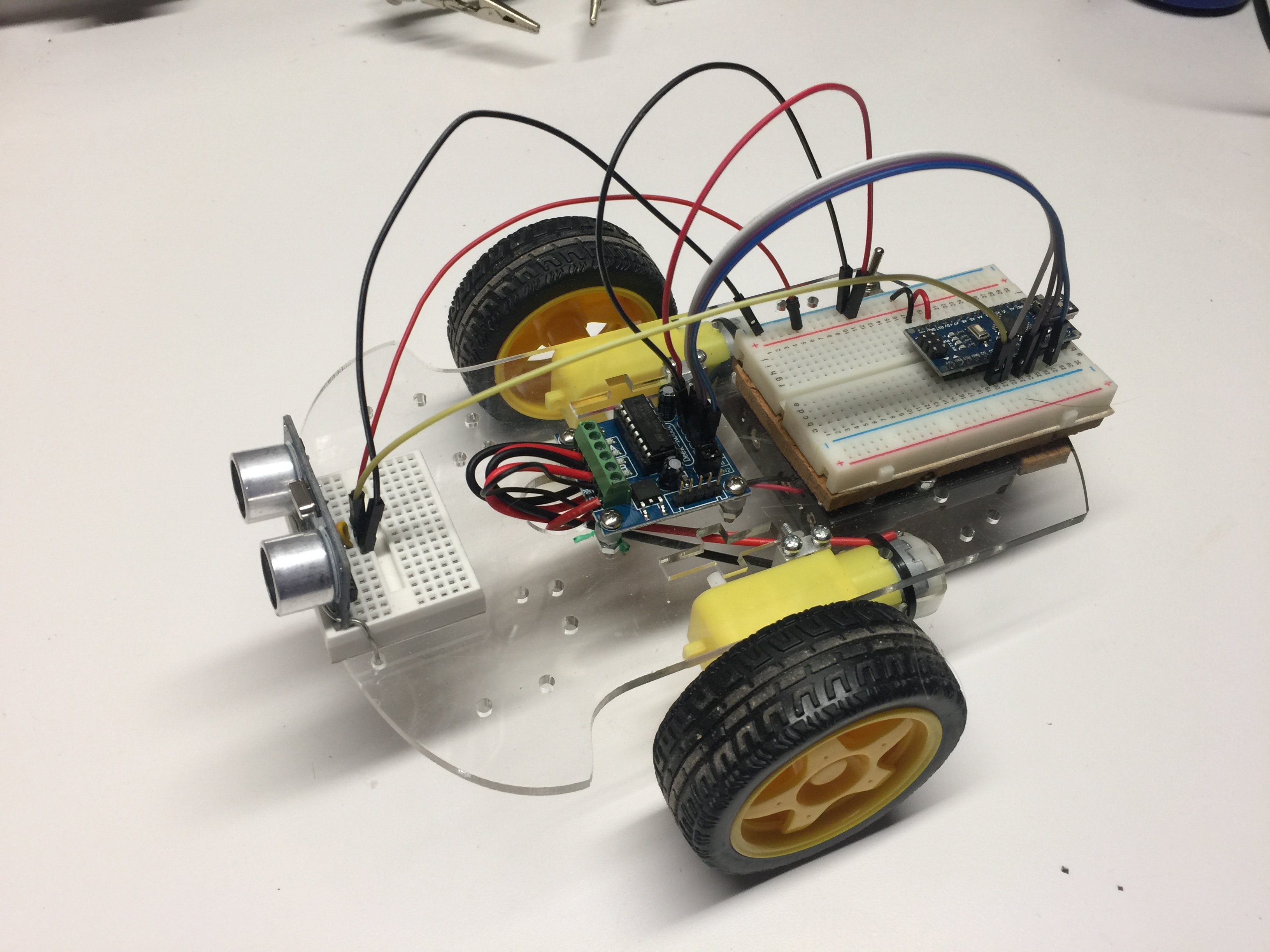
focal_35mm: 29
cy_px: 476
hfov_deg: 61.7
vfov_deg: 48.2
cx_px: 635
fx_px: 1064
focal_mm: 4.15
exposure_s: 1/30
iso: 32
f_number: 2.2
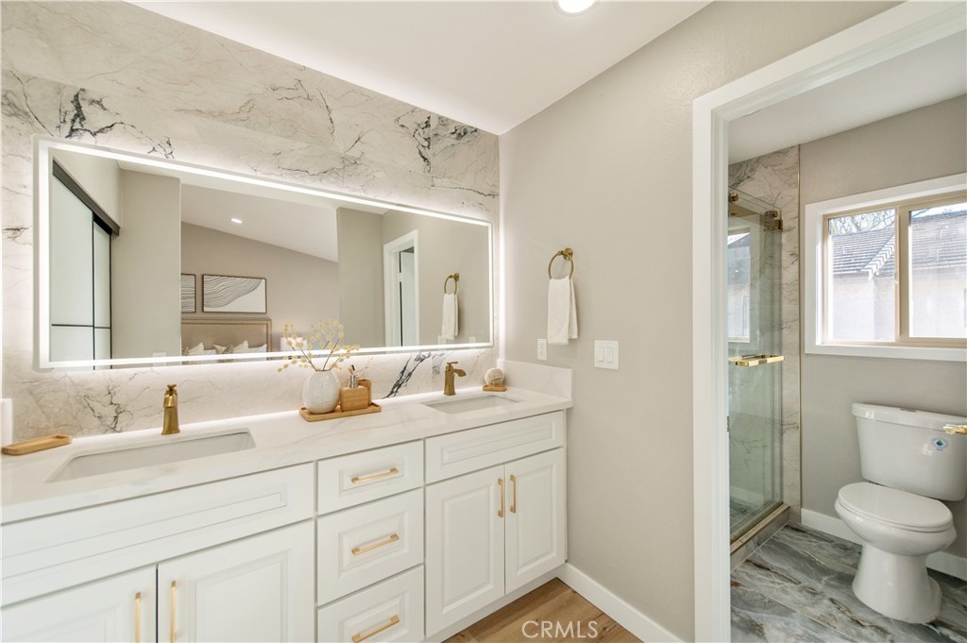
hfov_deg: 104.3
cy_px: 322
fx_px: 376
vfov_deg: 81.1
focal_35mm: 14
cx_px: 484
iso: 220
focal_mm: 14
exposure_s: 1/250
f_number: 4
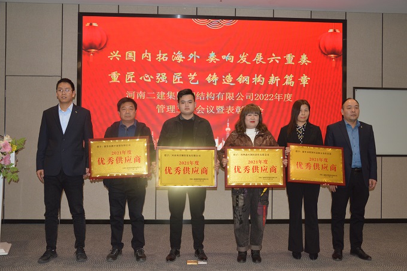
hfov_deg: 53.2
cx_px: 204
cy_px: 136
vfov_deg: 36.8
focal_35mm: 36
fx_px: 407
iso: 500
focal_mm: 24
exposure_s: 1/60
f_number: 3.8
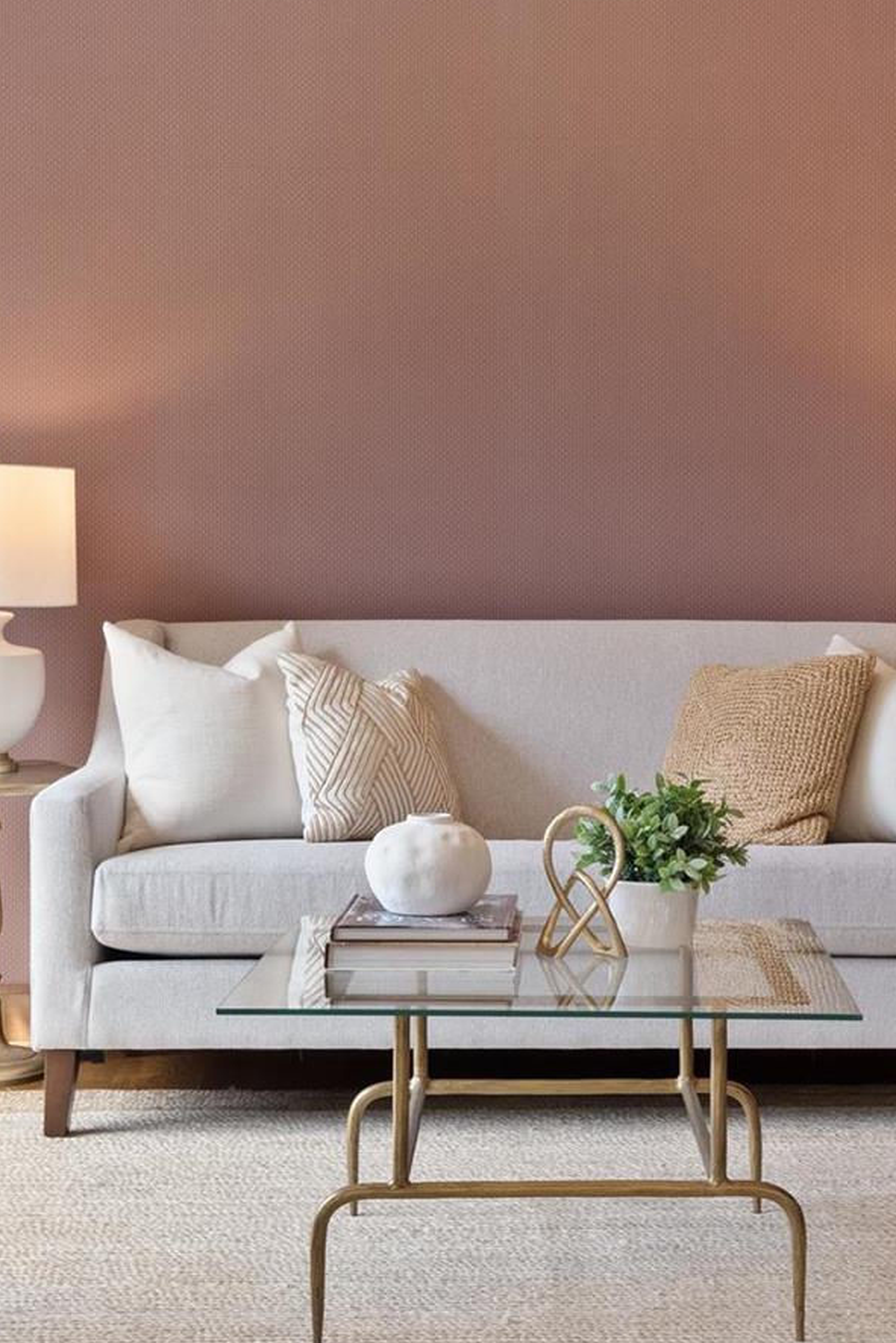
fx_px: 2426
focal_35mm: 65
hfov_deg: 20.9
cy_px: 567
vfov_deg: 30.9
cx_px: 569
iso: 800
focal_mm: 18
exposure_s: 1/15
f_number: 6.3
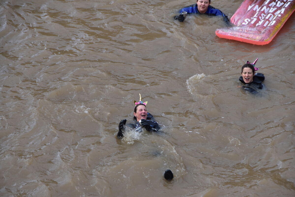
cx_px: 148
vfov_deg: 7.6
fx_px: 1475
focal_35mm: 180
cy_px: 98
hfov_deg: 11.4
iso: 400
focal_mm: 120
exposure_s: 1/640
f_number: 6.3
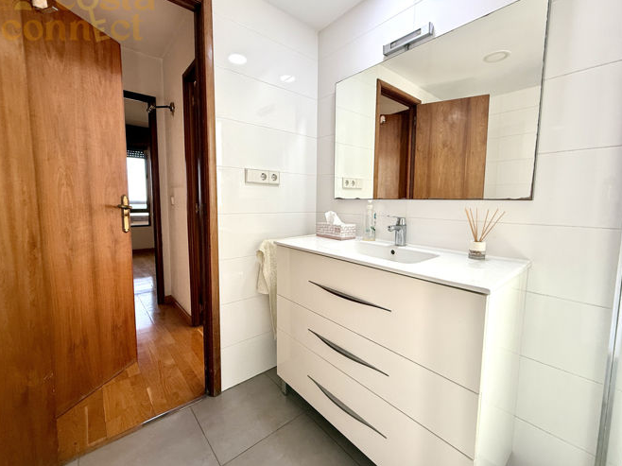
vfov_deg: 81.7
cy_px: 226
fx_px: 269
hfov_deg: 98.1
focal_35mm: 15
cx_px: 323
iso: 125
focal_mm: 2.22
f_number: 2.2
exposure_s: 1/99
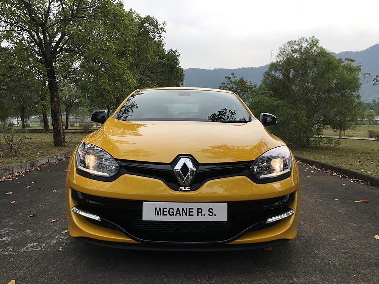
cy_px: 142
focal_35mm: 29
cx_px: 190
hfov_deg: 61.7
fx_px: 318
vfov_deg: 48.2
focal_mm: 4.15
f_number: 2.2
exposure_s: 1/363
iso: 25
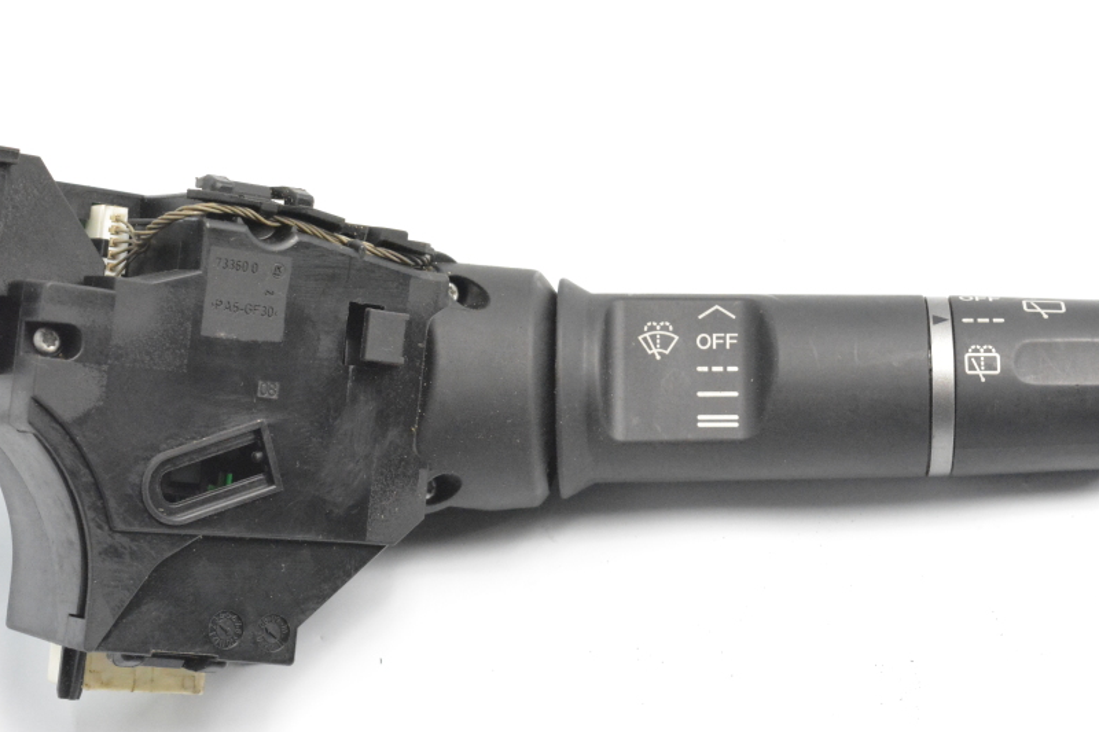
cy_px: 382
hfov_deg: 19.3
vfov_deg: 13.0
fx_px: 3224
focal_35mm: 106
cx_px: 556
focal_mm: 55
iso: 6400
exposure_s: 1/320
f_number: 9
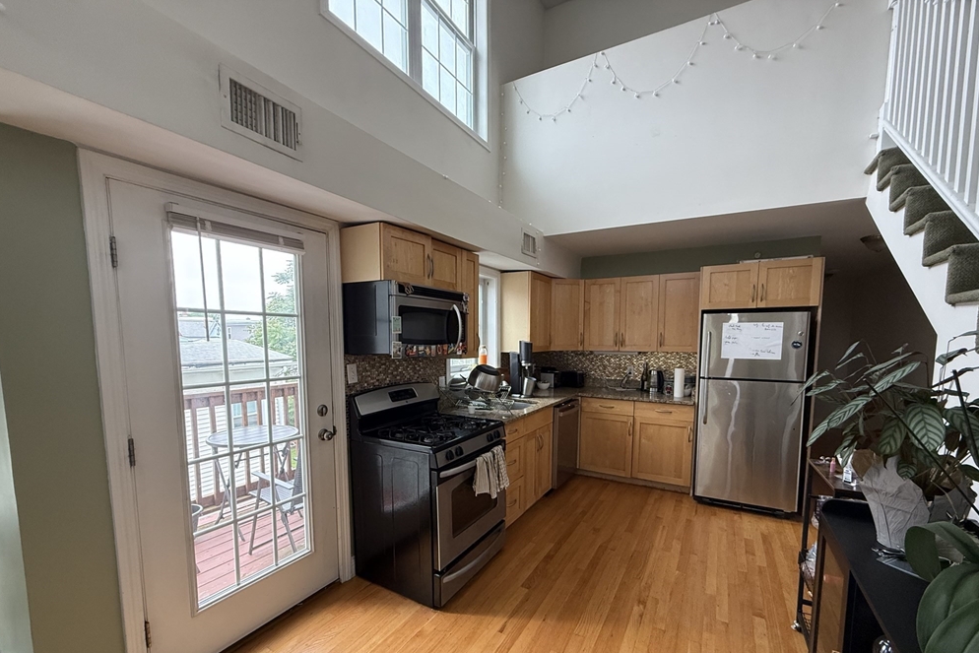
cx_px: 499
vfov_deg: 76.9
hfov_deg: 100.4
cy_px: 375
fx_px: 408
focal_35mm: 15
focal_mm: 2.22
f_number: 2.2
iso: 320
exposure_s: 1/99
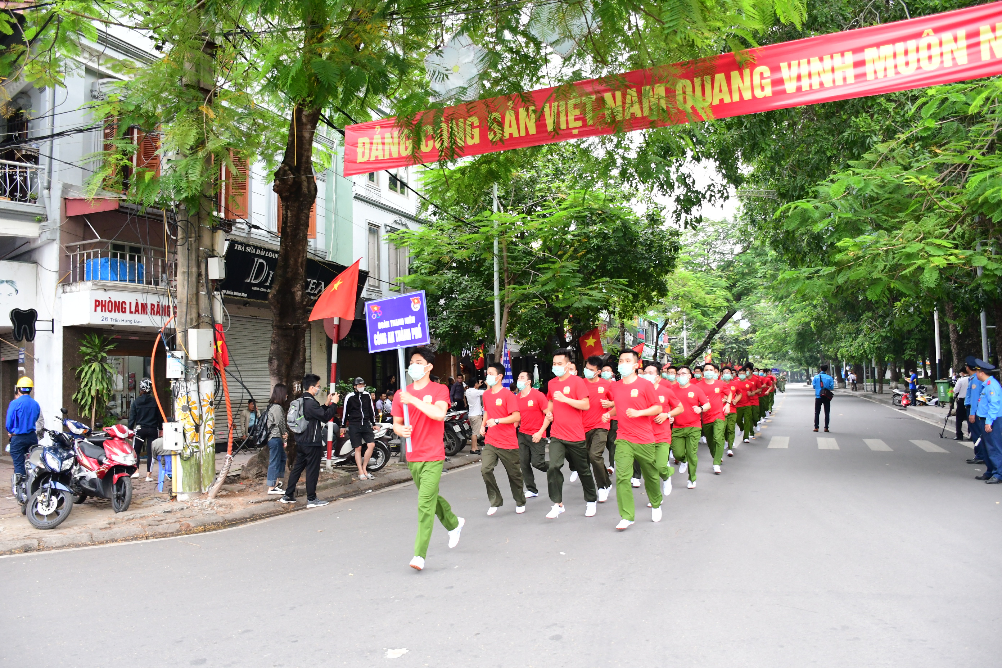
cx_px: 501
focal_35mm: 27
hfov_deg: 67.4
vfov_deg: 47.9
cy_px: 334
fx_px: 751
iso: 1000
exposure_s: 1/200
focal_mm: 18
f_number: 4
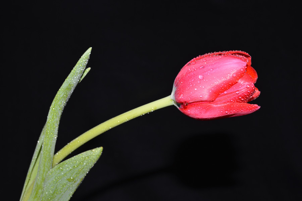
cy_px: 100
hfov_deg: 38.9
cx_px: 151
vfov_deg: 26.4
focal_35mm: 51
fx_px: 427
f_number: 8
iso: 100
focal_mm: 34
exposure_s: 1/200
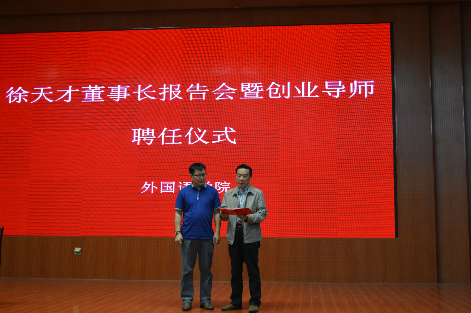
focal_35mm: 43
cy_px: 162
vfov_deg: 31.2
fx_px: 562
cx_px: 255
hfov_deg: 45.4
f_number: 3.8
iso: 400
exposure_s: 1/40
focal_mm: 22
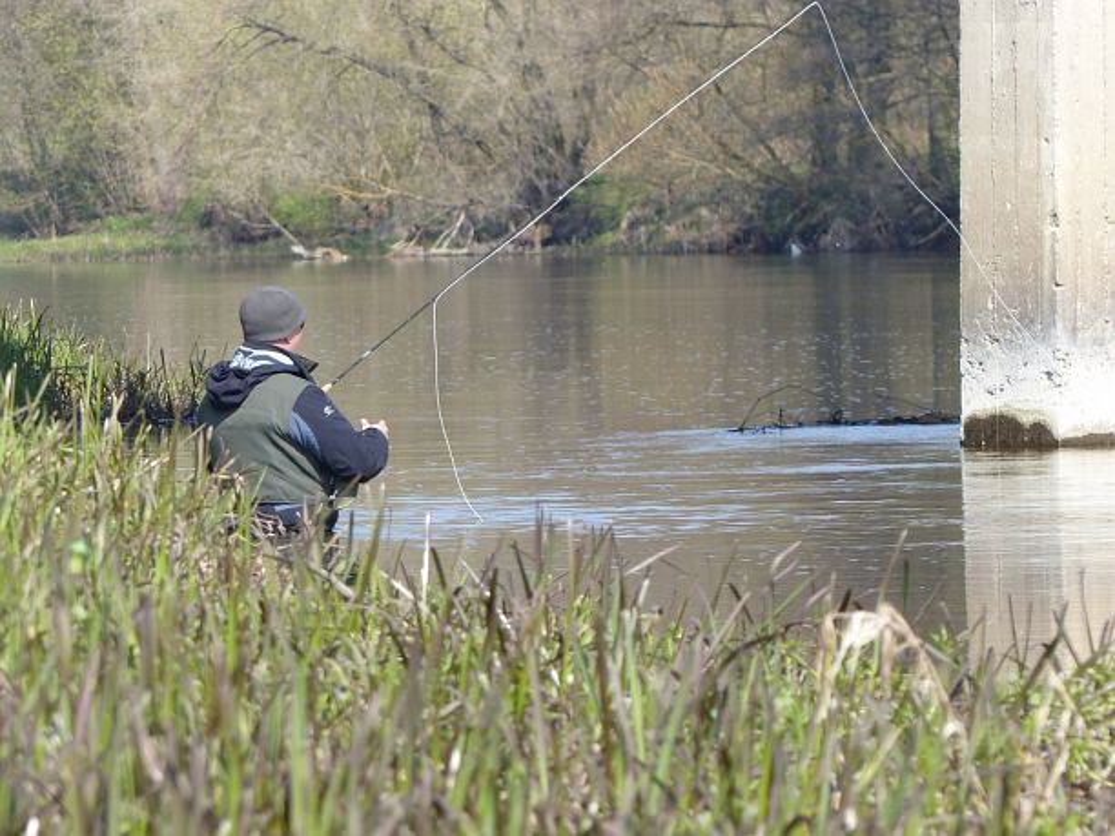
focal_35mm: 399
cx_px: 558
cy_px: 418
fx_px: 12852
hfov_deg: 5.0
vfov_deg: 3.7
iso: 100
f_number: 4
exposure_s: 1/400
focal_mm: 71.8
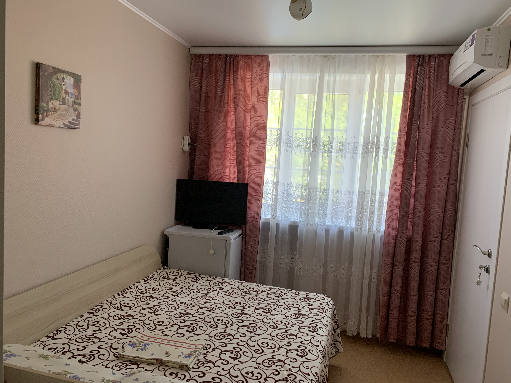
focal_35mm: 26
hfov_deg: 67.3
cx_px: 256
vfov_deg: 53.1
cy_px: 192
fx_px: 384
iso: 100
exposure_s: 1/104
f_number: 1.8
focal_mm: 4.25
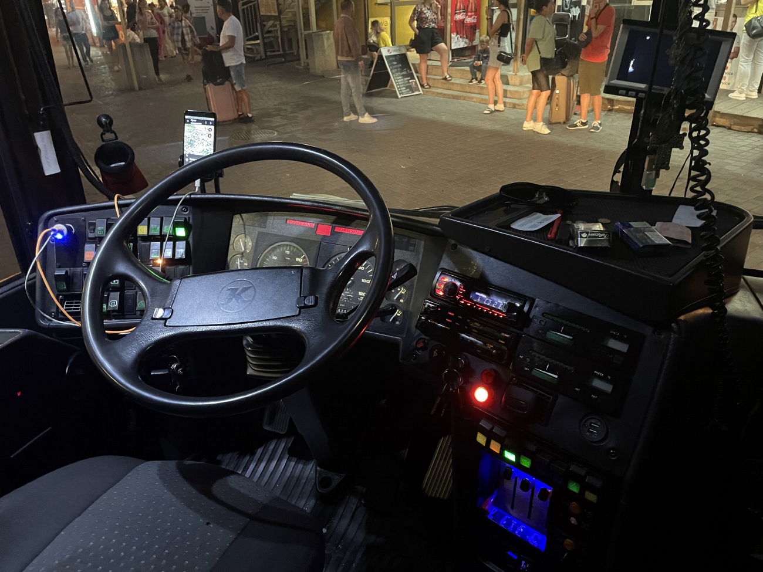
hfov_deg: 67.3
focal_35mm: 26
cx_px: 382
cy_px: 286
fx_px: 573
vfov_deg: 53.1
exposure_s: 1/25
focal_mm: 4.2
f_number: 1.6
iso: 1000
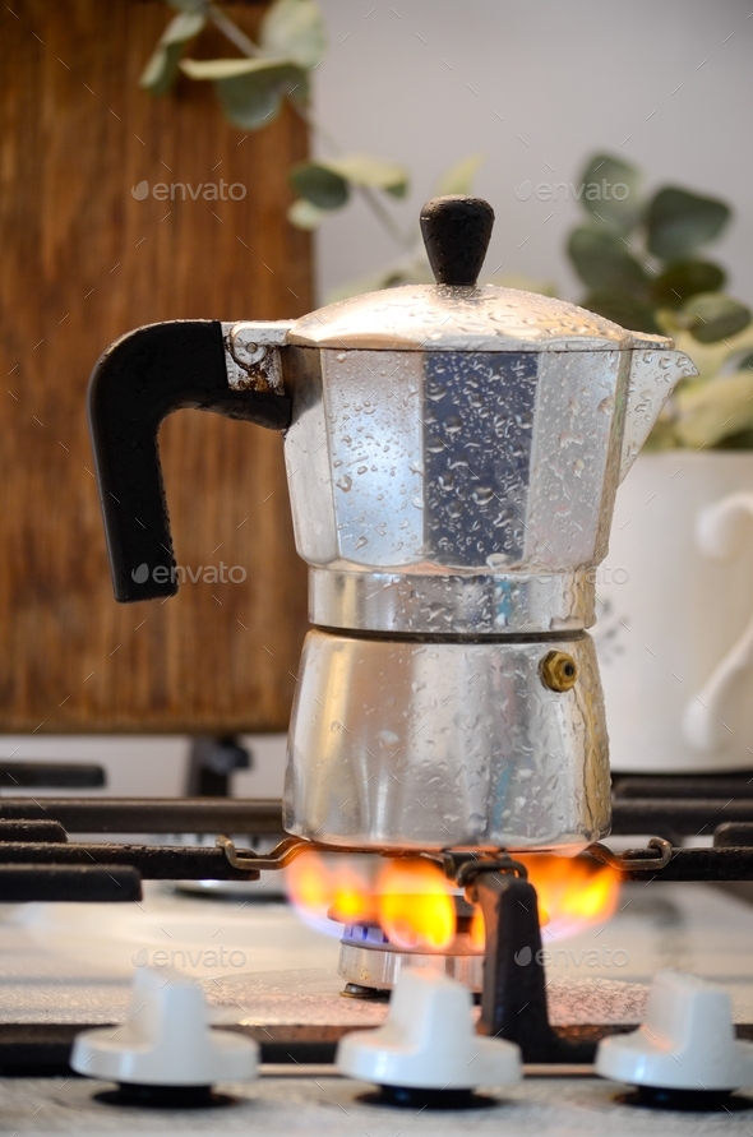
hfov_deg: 8.3
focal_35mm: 165
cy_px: 568
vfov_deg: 12.5
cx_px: 376
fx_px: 5201
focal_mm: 110
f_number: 4.8
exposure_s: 1/5
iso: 250
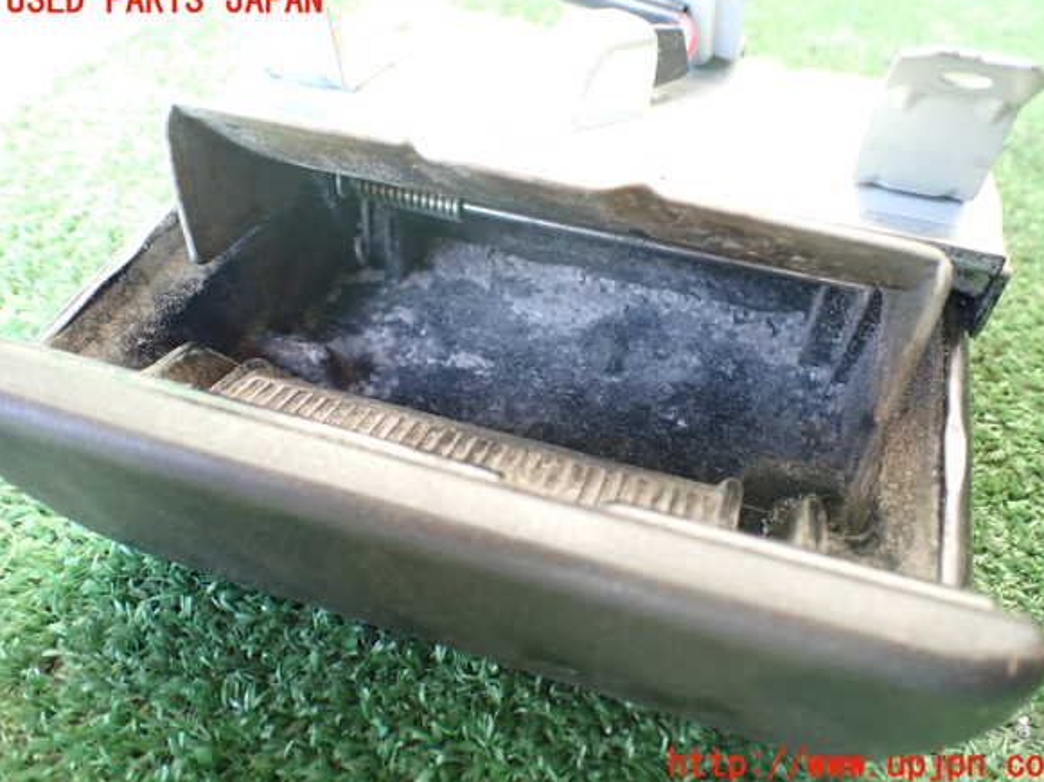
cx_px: 535
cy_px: 383
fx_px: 934
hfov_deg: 58.4
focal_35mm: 31
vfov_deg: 45.4
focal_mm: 5.4
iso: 800
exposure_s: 1/125
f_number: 2.3
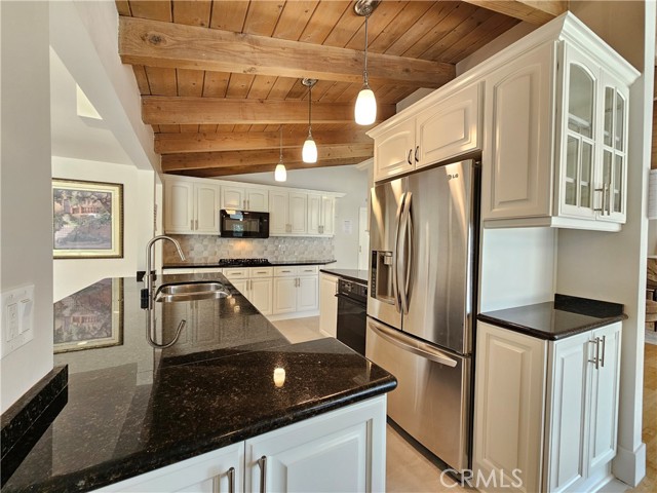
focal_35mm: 13
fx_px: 247
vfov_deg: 89.9
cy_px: 246
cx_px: 328
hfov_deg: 106.2
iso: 125
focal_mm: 2.2
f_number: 2.2
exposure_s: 1/60
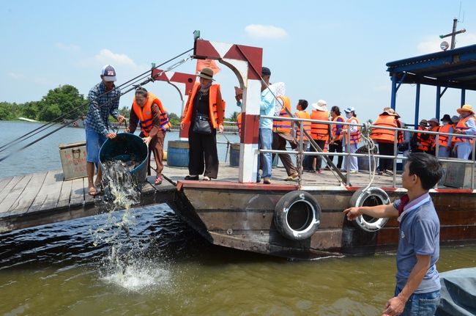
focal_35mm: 32
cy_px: 158
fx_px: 416
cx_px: 238
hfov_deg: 59.6
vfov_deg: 41.6
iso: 1600
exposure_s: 1/1000
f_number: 16
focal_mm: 21
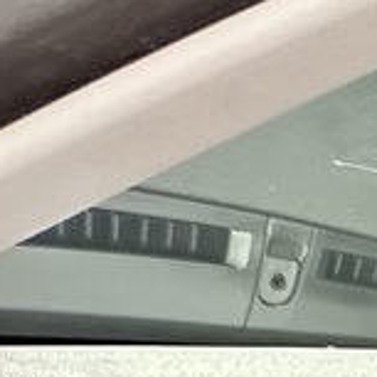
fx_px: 1023
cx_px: 1175
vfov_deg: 16.3
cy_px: 747
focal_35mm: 83
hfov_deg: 11.0
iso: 500
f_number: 2.2
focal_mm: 2.22
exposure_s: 1/60
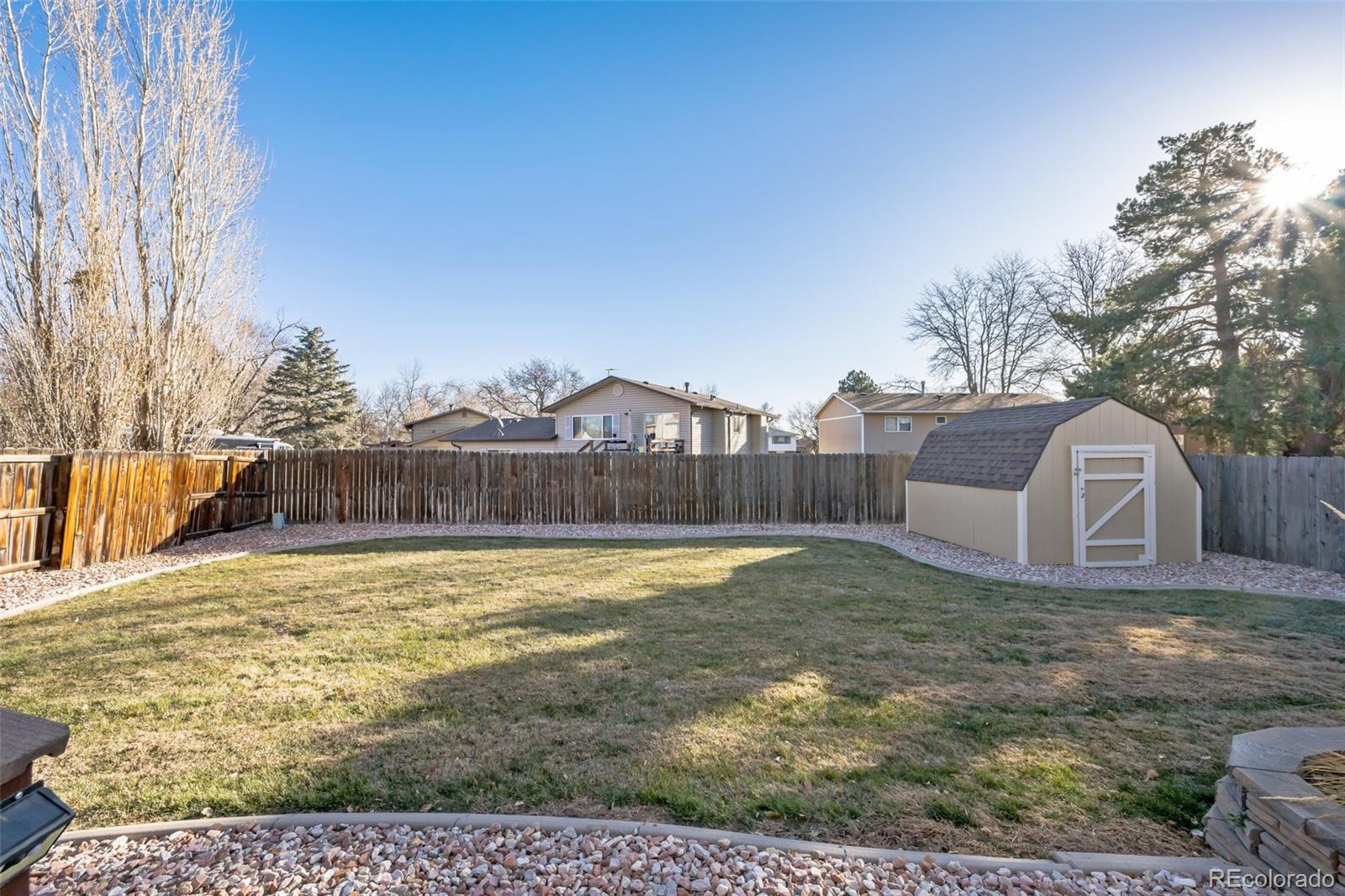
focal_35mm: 14
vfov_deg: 81.2
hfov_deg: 104.3
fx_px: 523
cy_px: 448
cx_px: 672
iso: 400
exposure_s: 1/200
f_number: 11
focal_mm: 14
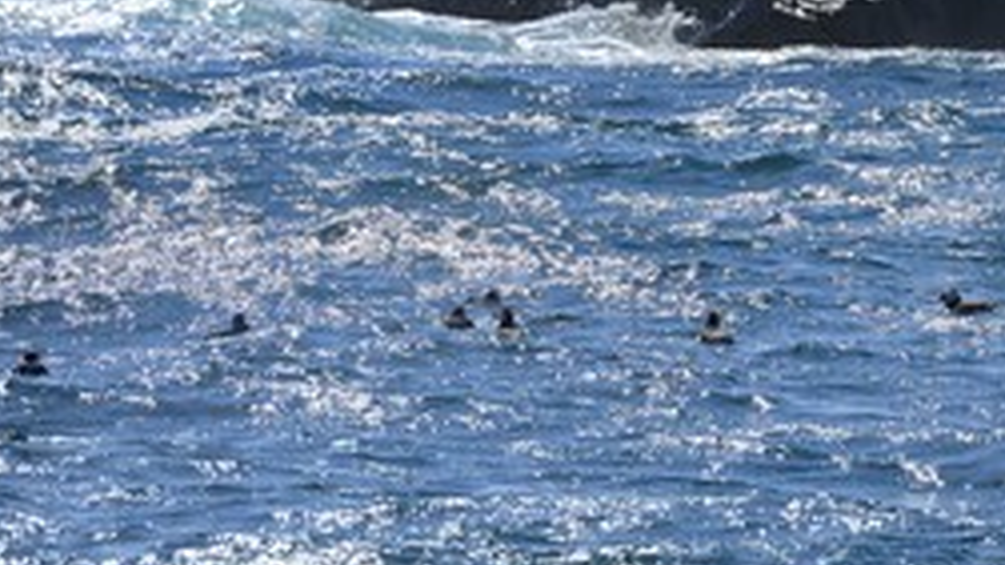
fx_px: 9351
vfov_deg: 3.5
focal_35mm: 351
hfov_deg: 6.2
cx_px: 665
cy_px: 84
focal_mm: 200
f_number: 13
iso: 800
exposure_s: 1/1600
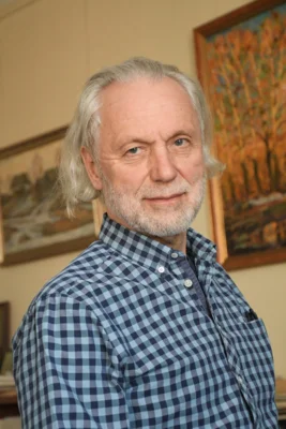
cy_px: 214
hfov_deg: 15.2
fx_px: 1071
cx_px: 143
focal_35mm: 90
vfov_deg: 22.6
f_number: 5.6
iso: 2500
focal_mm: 60
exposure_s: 1/250
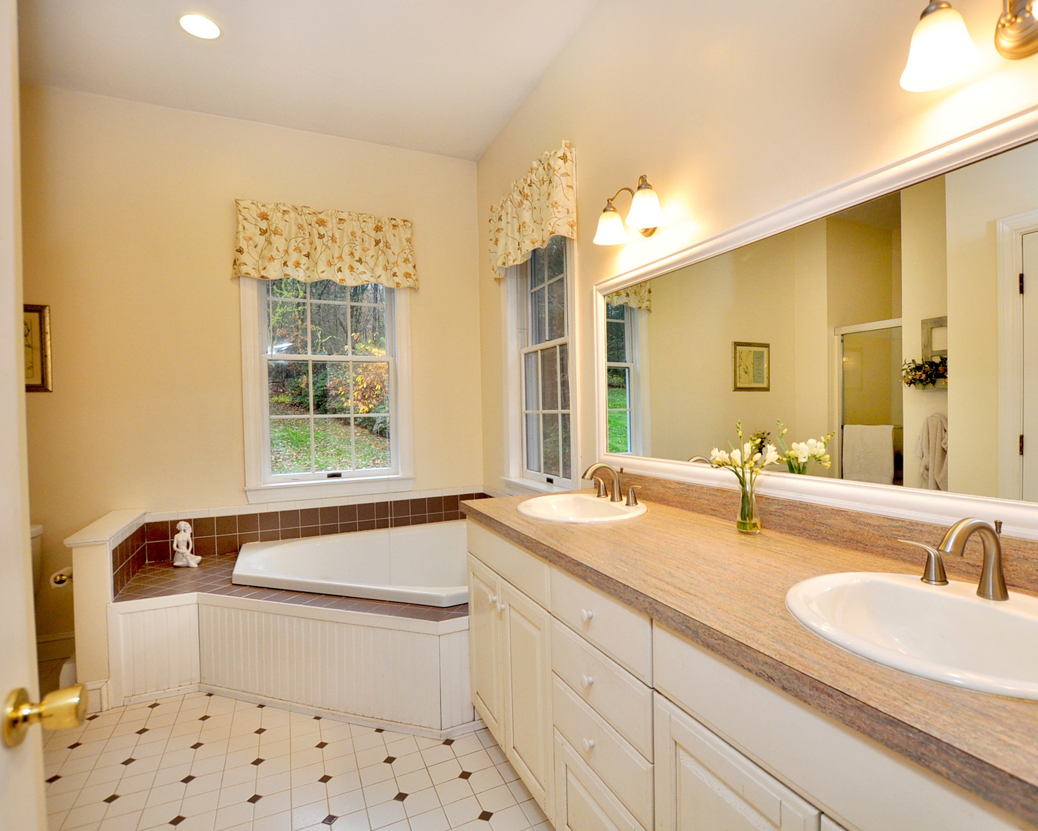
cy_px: 416
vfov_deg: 77.0
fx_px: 522
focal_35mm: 17
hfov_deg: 89.5
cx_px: 561
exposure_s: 1/125
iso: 320
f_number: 4.5
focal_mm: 10
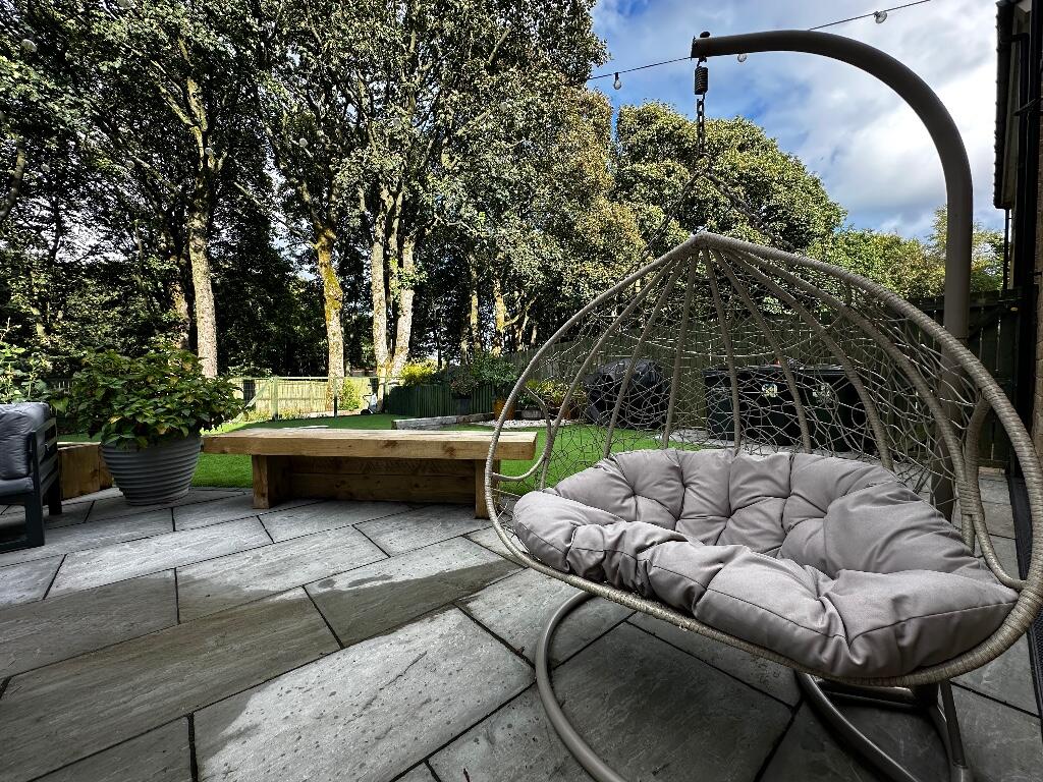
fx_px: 422
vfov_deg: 85.7
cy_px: 391
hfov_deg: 102.1
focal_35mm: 14
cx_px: 522
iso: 40
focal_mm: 2.22
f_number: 2.2
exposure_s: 1/351
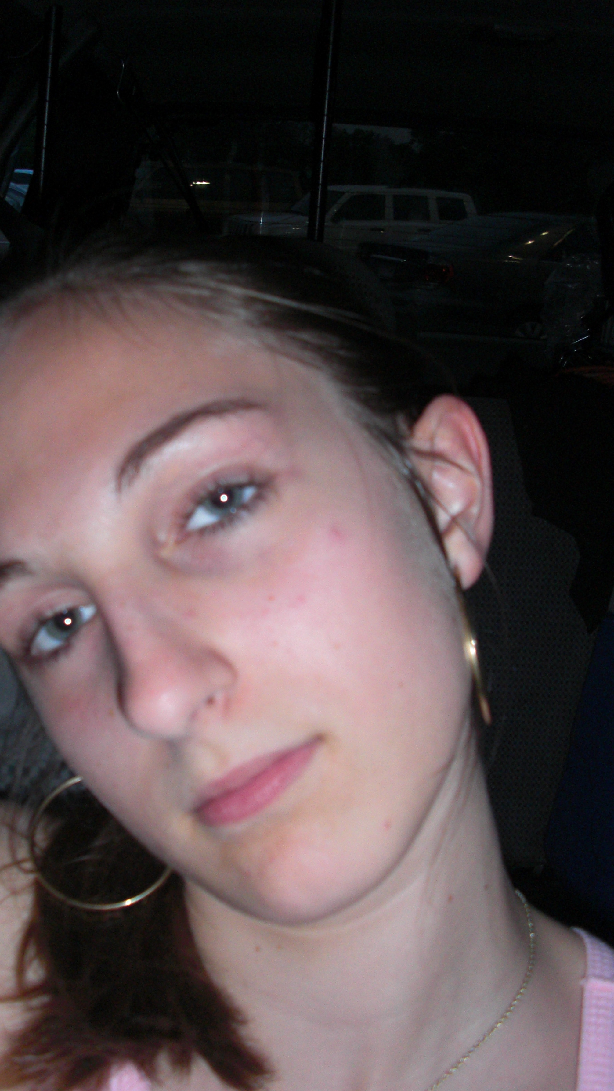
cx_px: 211
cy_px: 536
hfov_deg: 29.5
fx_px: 1158
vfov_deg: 50.5
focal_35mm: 40
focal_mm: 6.3
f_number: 2.8
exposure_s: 1/60
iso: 200
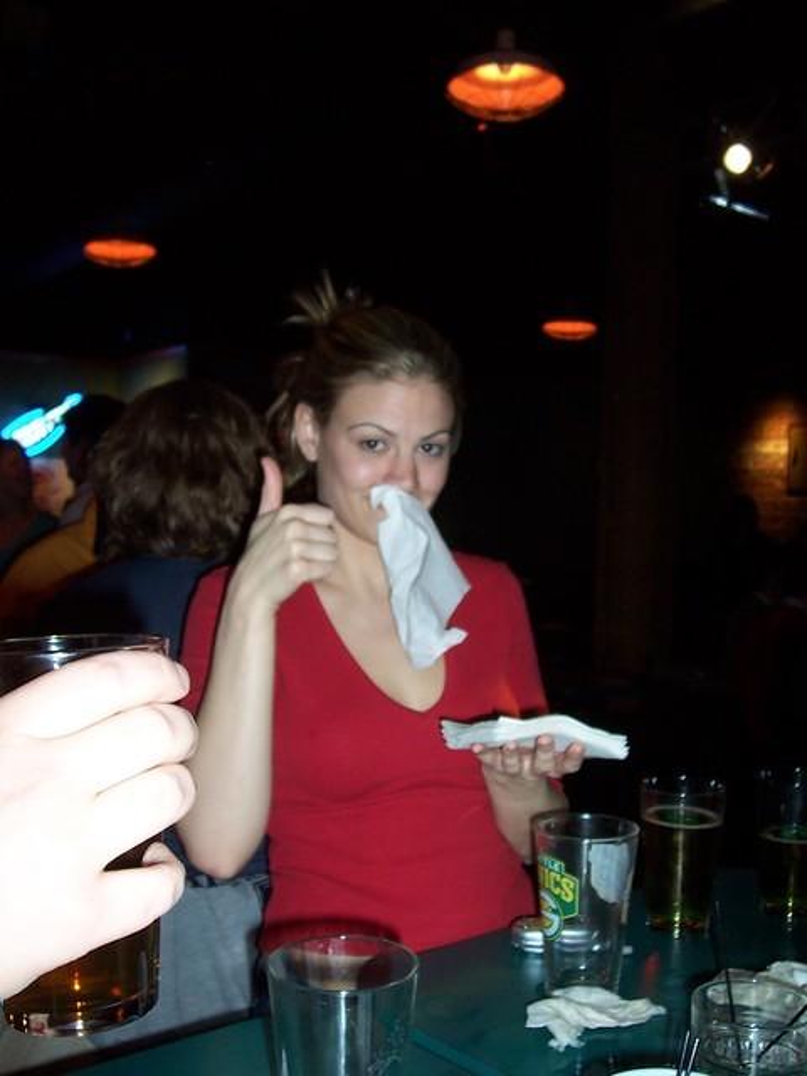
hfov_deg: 38.7
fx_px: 1150
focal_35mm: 37
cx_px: 404
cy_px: 538
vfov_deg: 50.1
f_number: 2.8
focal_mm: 5.6
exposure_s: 1/60
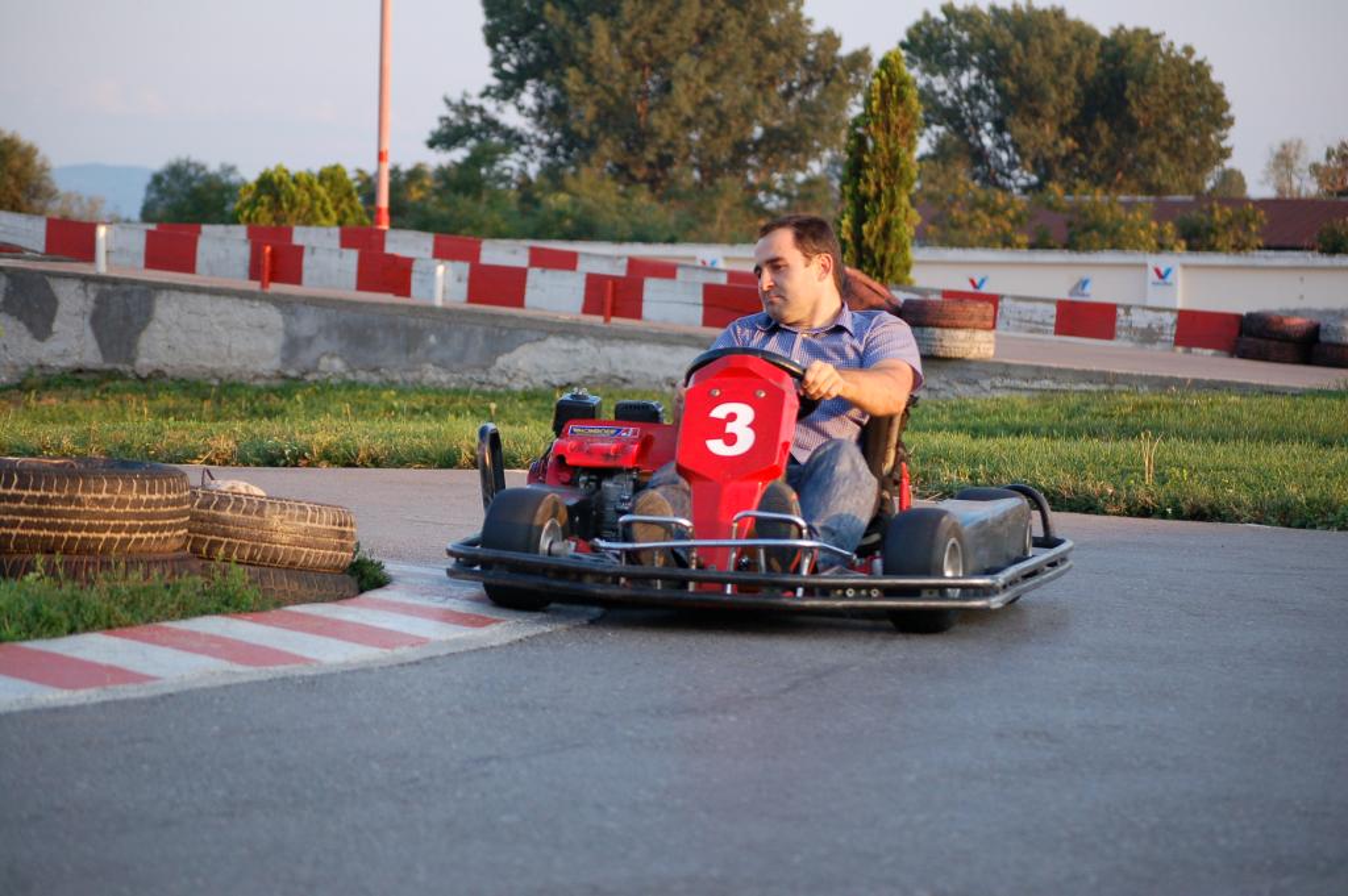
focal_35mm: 120
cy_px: 448
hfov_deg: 17.1
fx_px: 4490
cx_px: 674
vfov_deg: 11.4
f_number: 4.5
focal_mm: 80
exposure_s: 1/500
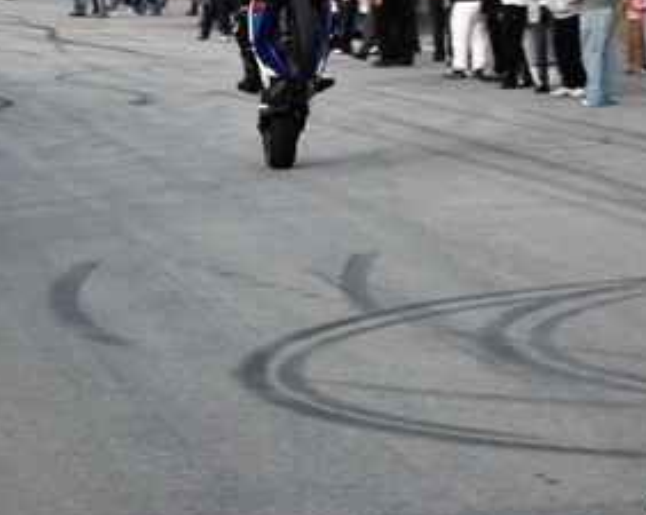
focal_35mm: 176
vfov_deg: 8.7
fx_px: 3363
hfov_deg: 11.0
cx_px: 312
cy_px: 48
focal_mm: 55
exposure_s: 1/200
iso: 800
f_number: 5.6
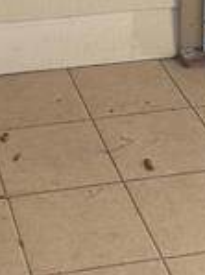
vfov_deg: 14.5
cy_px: -179
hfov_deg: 11.9
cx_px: 54
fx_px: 983
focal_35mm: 124
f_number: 1.78
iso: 80
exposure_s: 1/927
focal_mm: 6.86
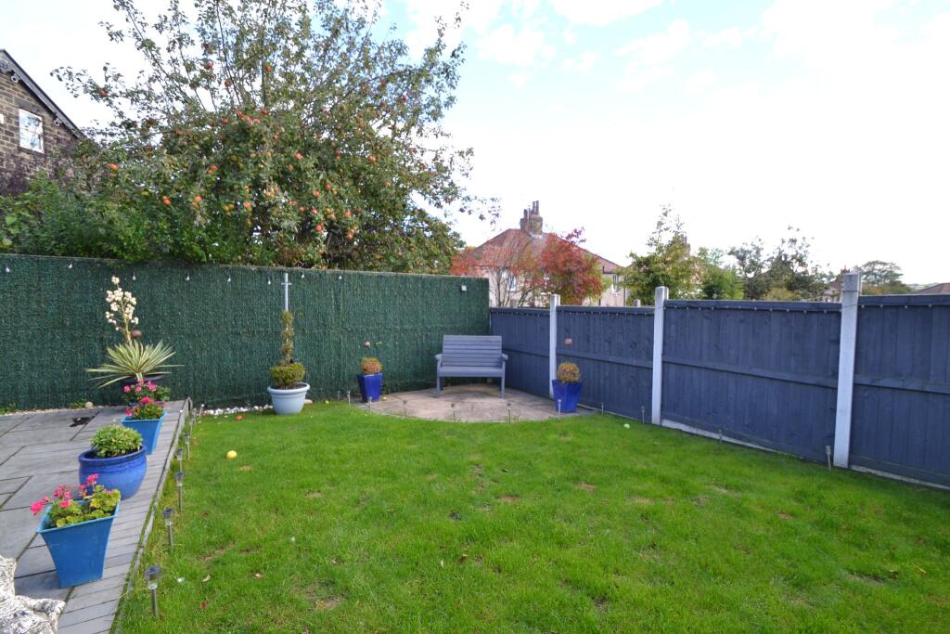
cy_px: 317
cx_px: 475
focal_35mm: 15
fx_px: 396
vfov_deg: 77.3
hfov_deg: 100.4
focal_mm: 10
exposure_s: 1/125
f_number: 5.6
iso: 250
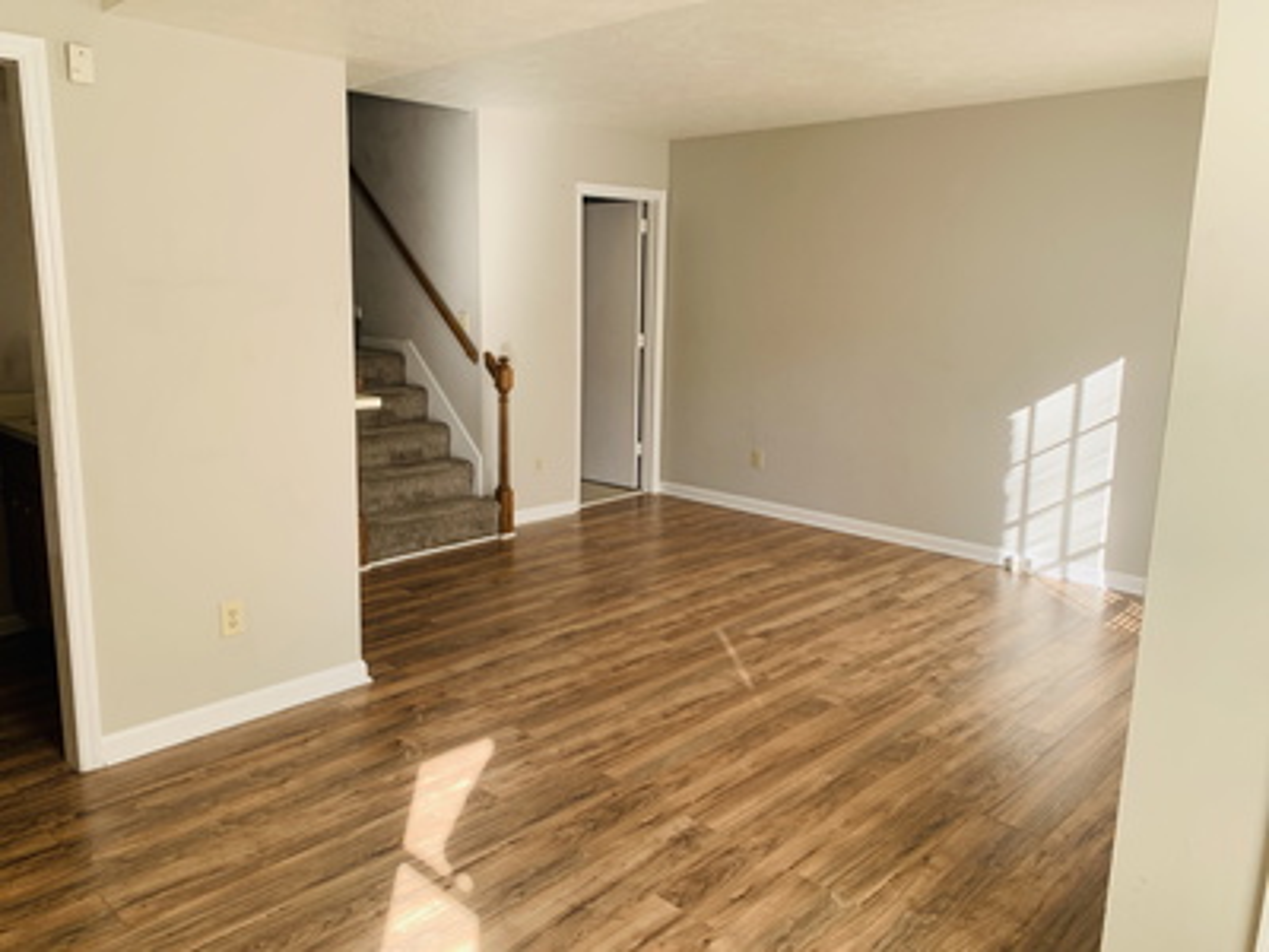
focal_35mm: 26
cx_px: 634
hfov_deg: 67.3
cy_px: 476
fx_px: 953
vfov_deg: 53.1
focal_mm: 4.25
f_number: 1.8
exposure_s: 1/121
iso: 64
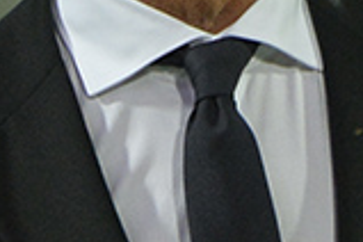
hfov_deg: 0.7
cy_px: 379
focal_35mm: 3020
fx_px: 30449
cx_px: 393
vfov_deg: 0.5
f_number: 5.6
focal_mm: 400
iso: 2500
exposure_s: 1/800
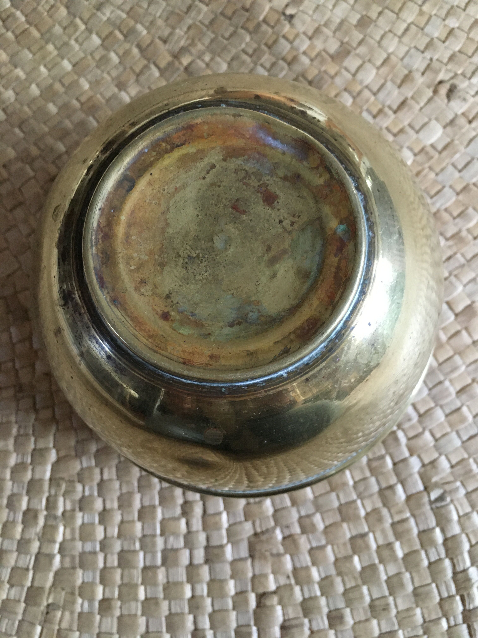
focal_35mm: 29
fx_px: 534
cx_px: 239
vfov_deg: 61.7
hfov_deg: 48.2
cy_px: 319
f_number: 2.2
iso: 200
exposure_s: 1/17
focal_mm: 4.15
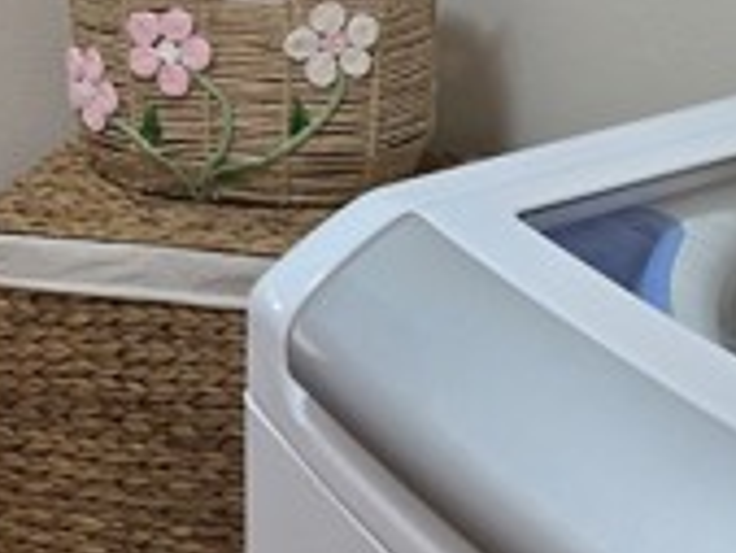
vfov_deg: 16.5
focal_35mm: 87
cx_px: 571
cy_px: -39
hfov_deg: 22.2
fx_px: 1851
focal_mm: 5.4
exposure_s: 1/120
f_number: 1.8
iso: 100
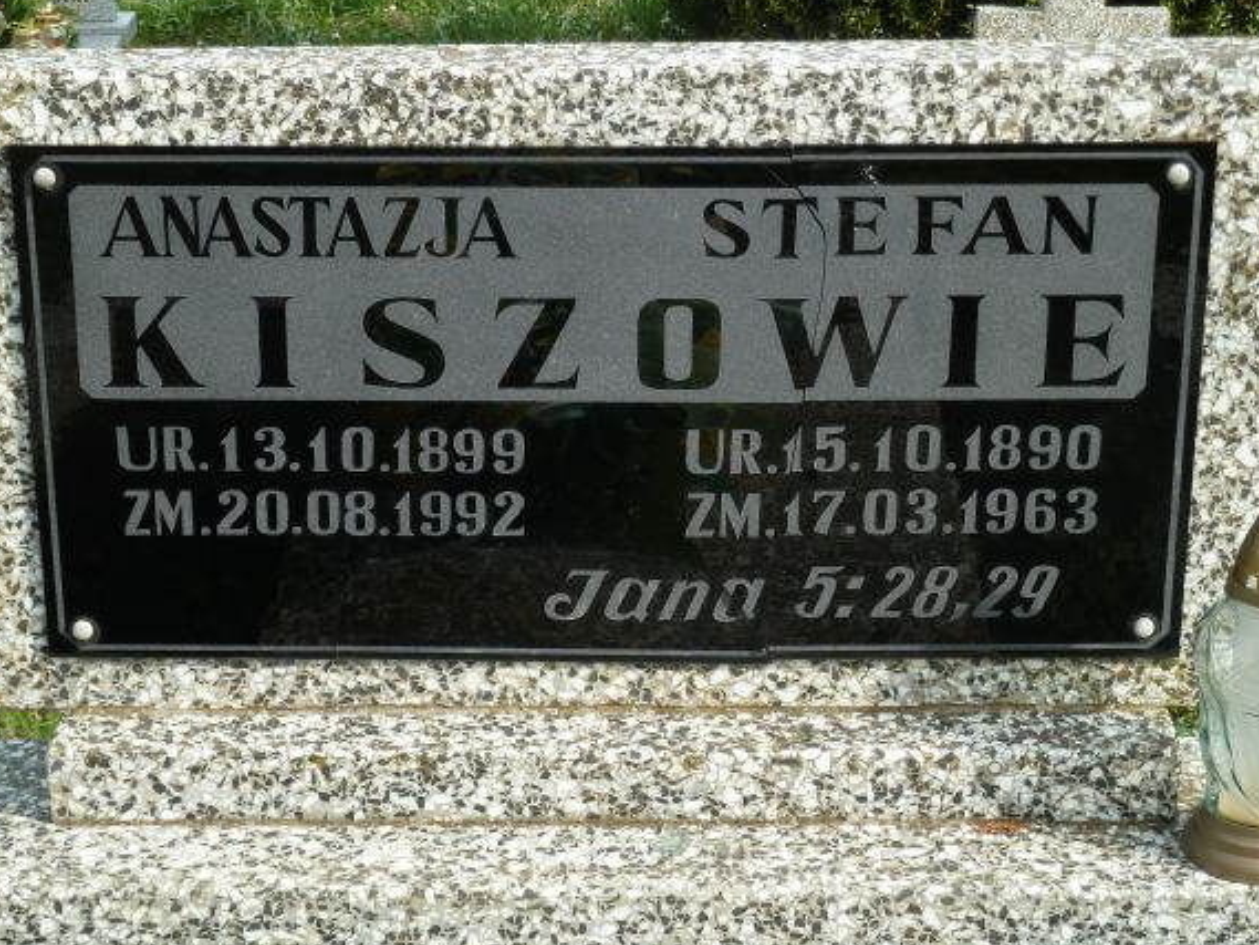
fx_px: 2947
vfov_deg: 18.2
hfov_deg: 24.1
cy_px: 500
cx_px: 606
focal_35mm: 81
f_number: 4.1
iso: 80
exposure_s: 1/250
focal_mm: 11.9
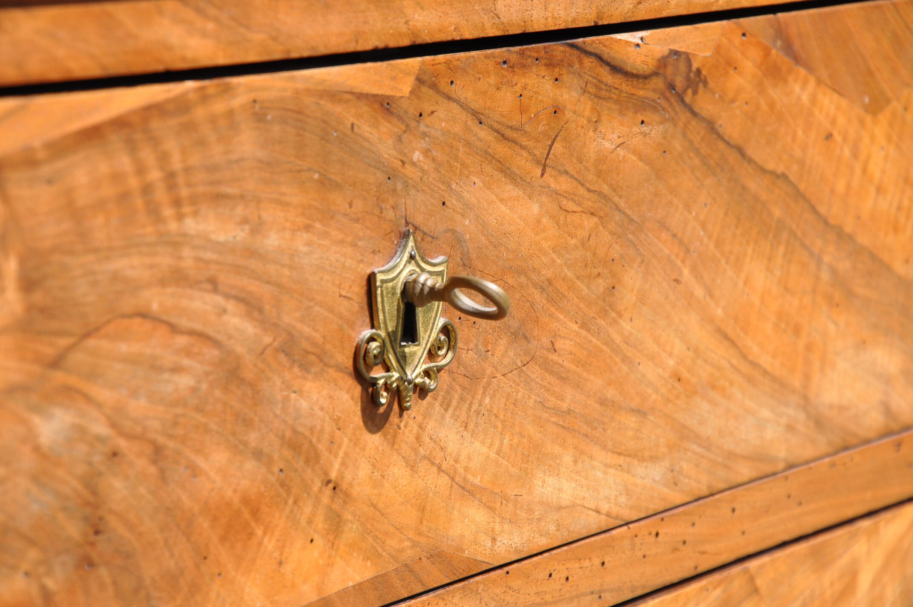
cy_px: 304
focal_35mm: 158
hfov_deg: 13.1
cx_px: 456
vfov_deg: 8.7
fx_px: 3989
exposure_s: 1/400
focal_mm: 105
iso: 320
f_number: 10
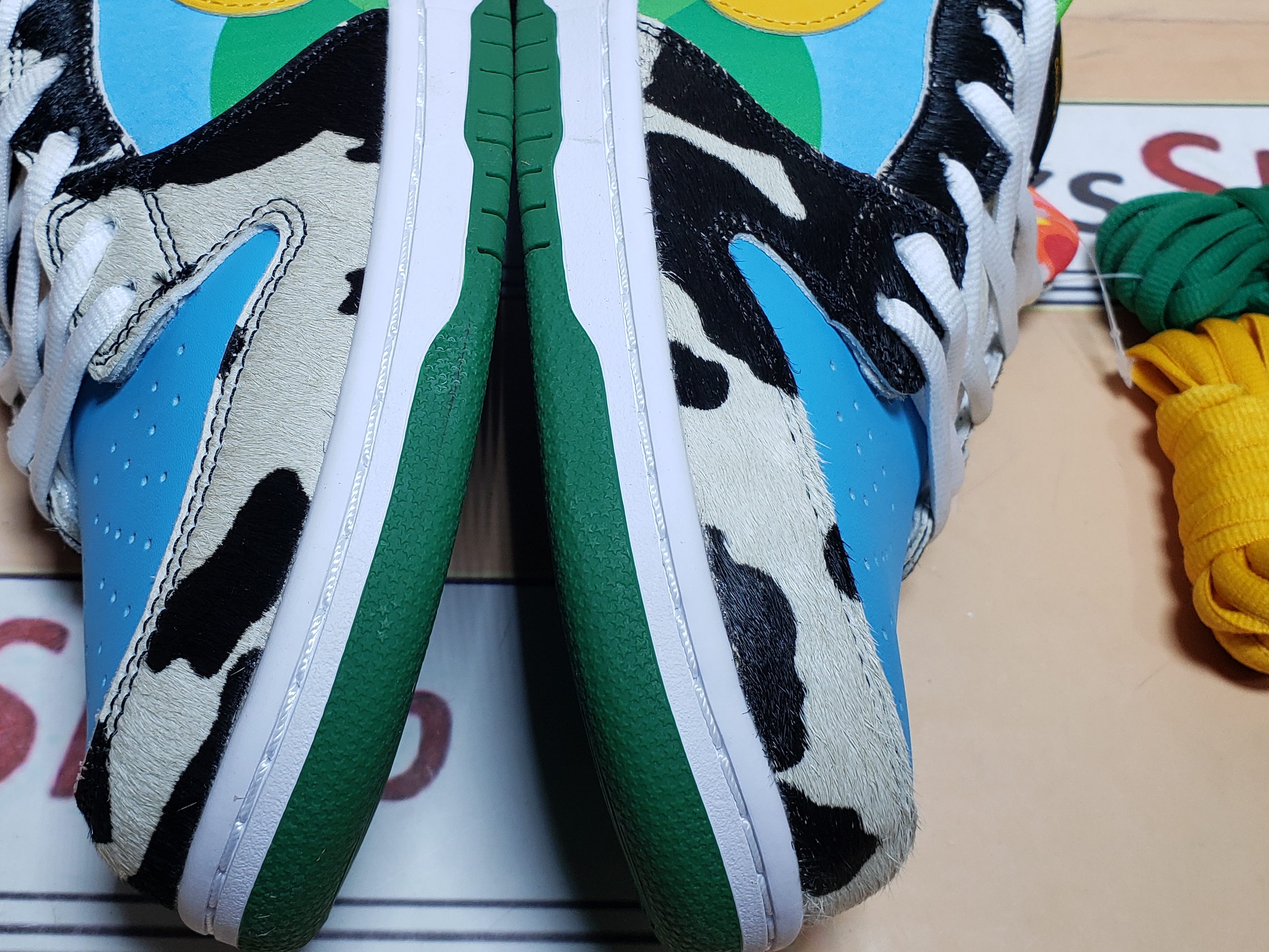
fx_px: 1466
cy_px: 384
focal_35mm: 40
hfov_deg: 46.4
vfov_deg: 35.8
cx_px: 488
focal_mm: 4.3
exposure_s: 1/278
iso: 50
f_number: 2.4
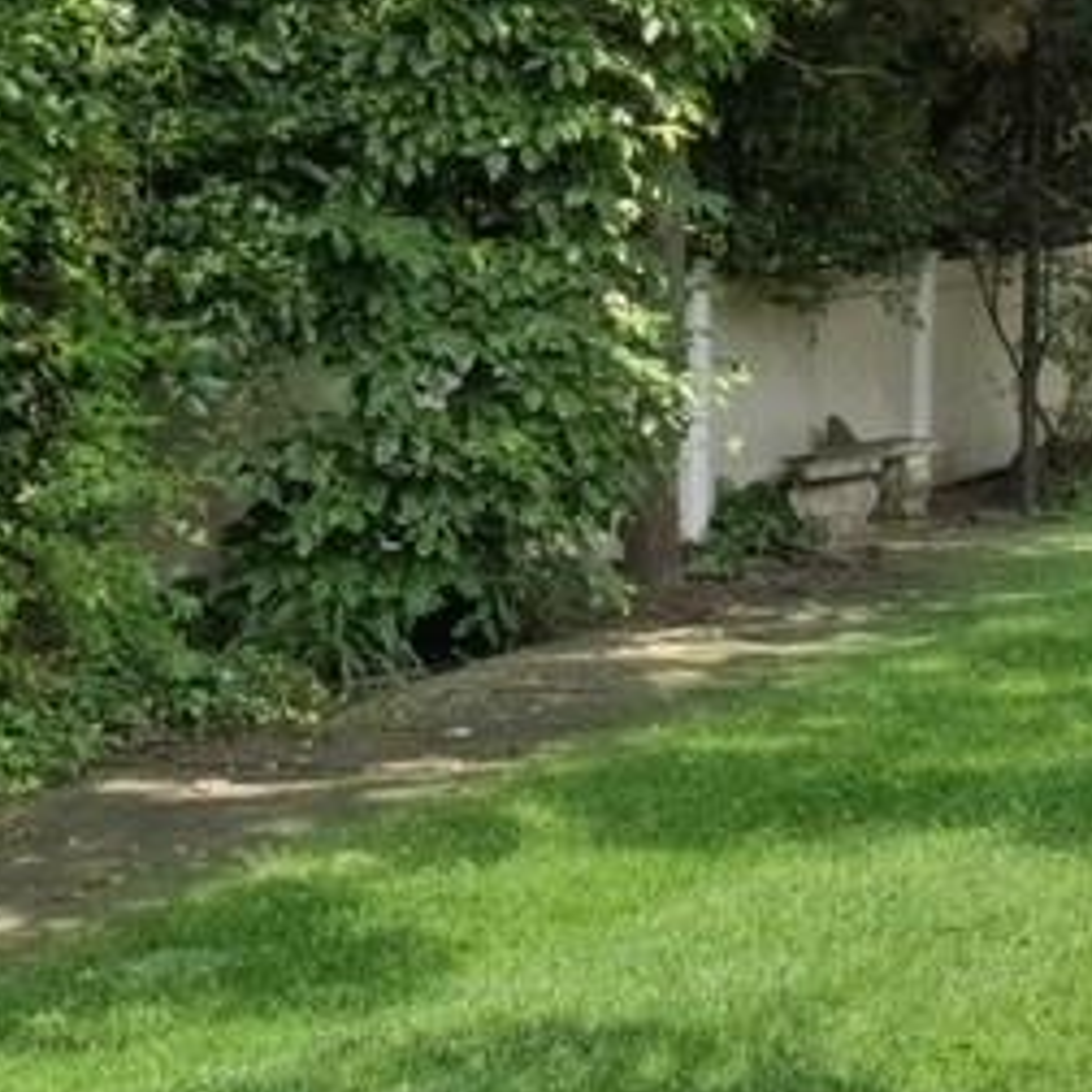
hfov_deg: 16.4
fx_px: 2891
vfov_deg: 21.1
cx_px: 2184
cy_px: 225
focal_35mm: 81
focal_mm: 15
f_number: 14
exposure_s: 1/320
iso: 640
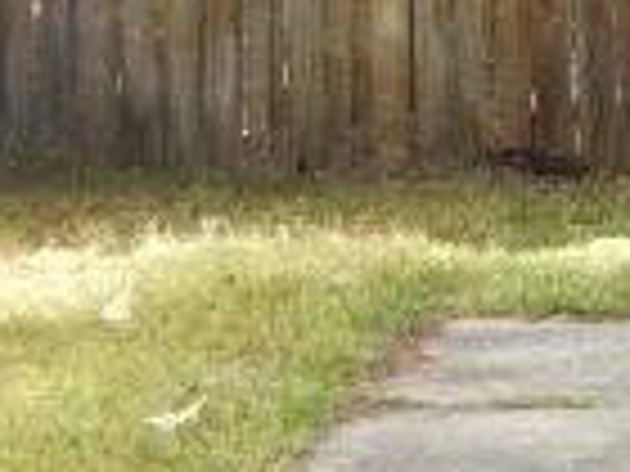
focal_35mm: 197
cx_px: 1107
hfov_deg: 9.6
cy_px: 166
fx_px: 3585
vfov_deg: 7.5
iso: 125
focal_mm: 7.6
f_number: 4.2
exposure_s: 1/200
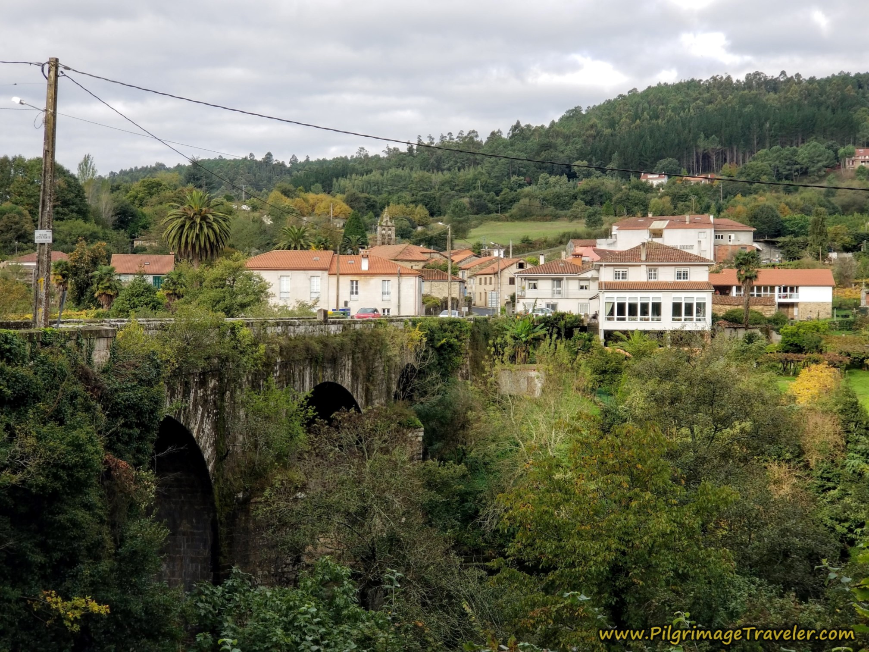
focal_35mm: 52
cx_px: 434
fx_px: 1305
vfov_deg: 28.0
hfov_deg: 36.8
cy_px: 326
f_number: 2.4
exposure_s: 1/221
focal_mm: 6
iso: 25
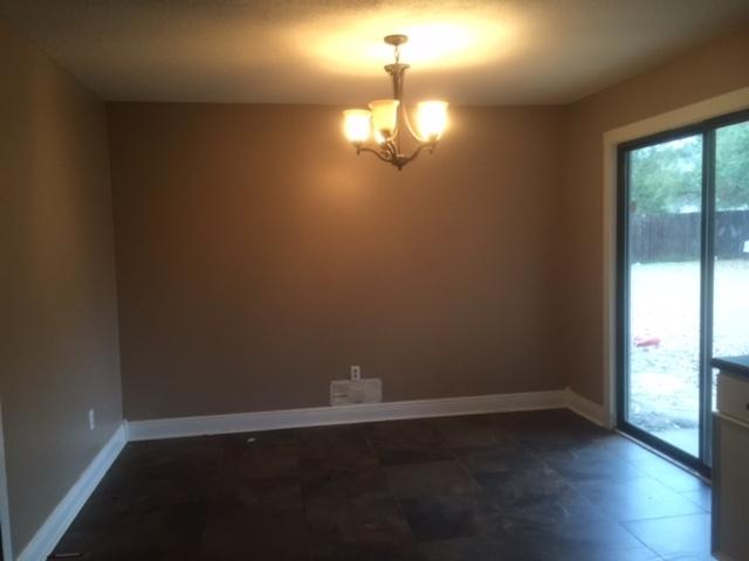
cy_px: 280
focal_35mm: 29
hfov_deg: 61.7
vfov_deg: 48.2
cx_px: 374
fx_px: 627
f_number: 2.2
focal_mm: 4.15
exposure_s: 1/30
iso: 160
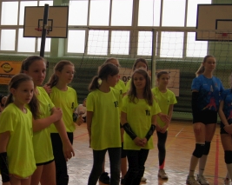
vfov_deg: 26.6
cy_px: 93
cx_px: 49
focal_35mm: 57
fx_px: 391
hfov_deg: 32.2
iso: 200
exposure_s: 1/160
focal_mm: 18
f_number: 4
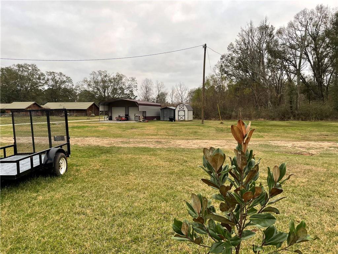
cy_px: 127
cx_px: 169
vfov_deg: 53.1
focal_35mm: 26
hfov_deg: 67.3
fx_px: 254
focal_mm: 4.2
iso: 64
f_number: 1.6
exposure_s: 1/121
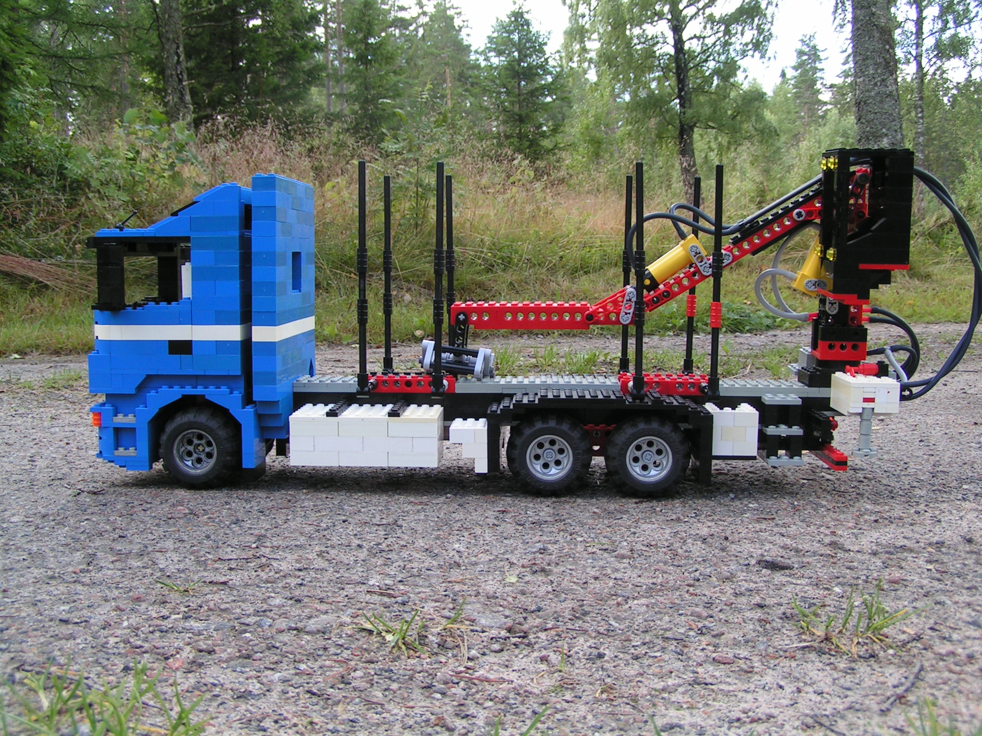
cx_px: 491
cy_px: 368
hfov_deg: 49.0
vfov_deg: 37.7
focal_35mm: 38
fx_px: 1078
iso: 50
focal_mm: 5.8
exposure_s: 1/80
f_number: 4.5
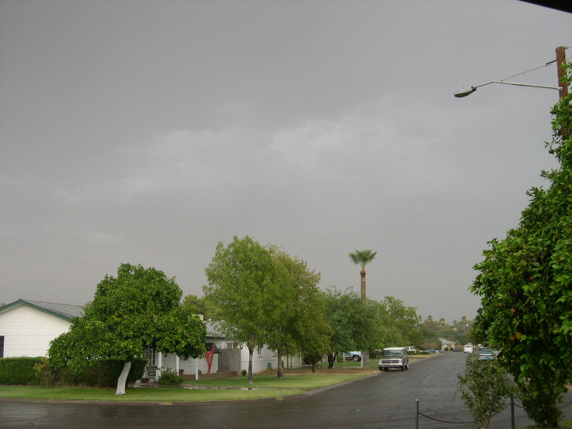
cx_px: 286
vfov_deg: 37.7
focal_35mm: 38
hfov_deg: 49.0
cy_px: 214
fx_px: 628
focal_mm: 8
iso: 100
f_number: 2.8
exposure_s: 1/163
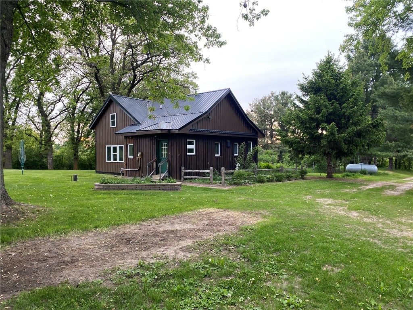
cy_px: 155
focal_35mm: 26
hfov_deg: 67.3
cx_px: 206
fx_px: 310
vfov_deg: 53.1
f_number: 1.8
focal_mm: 4.25
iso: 160
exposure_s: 1/60
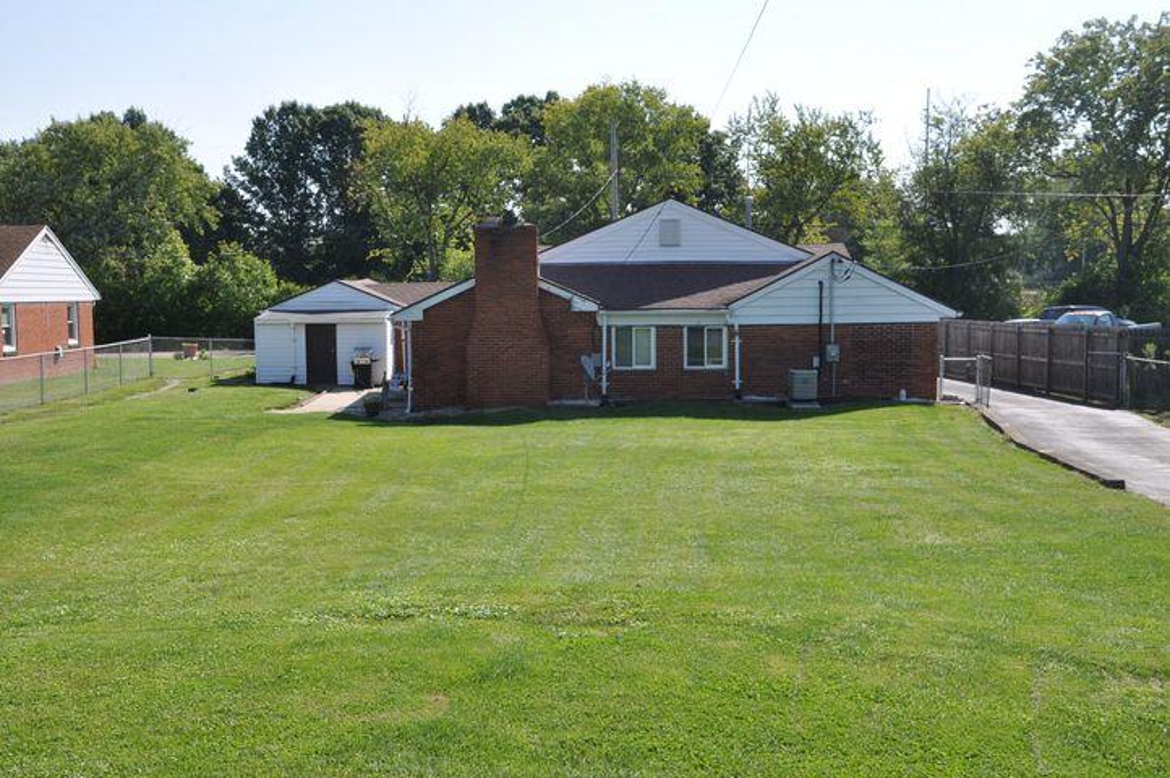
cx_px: 585
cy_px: 389
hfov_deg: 43.6
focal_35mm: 45
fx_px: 1461
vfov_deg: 29.8
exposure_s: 1/400
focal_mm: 30
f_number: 10
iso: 200
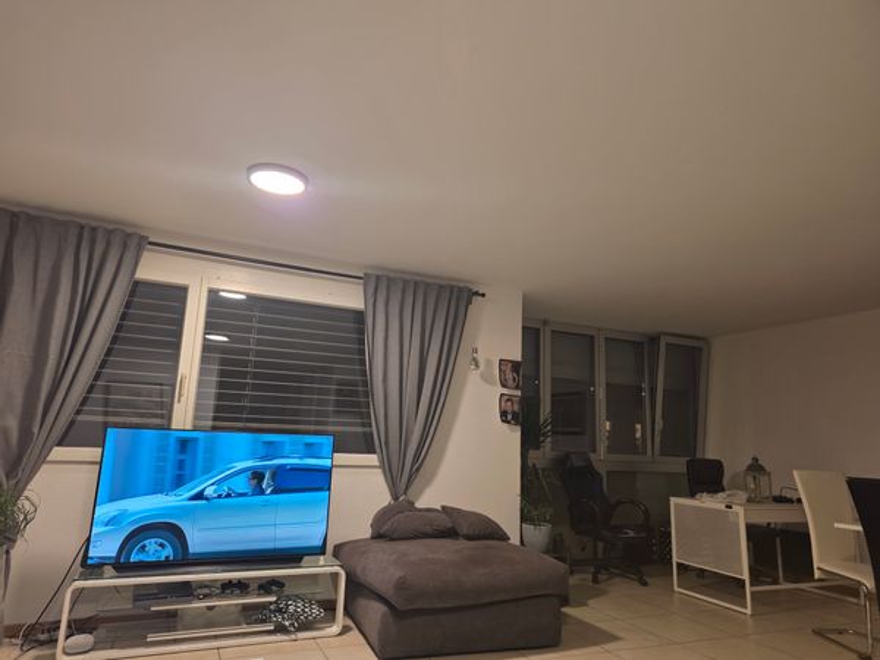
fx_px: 585
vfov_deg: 58.9
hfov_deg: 73.9
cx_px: 440
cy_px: 330
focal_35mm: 23
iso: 320
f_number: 1.7
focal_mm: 6.3
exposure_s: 1/100
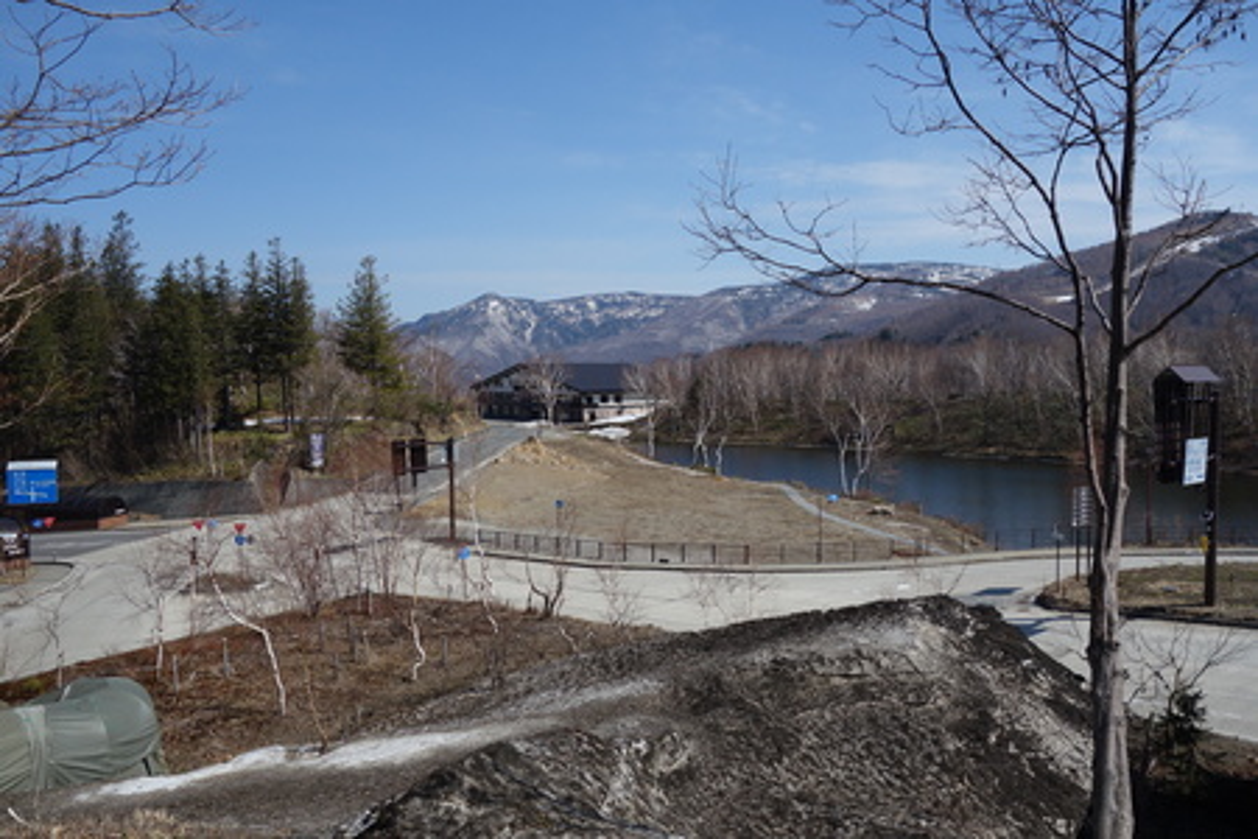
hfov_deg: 65.5
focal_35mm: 28
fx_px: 978
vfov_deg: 46.4
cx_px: 629
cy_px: 420
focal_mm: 10.4
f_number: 5.6
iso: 125
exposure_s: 1/640
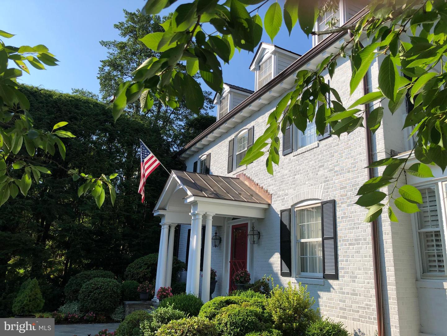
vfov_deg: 49.7
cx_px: 224
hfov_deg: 63.4
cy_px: 168
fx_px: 362
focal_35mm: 28
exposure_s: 1/1499
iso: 20
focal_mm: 3.99
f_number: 1.8
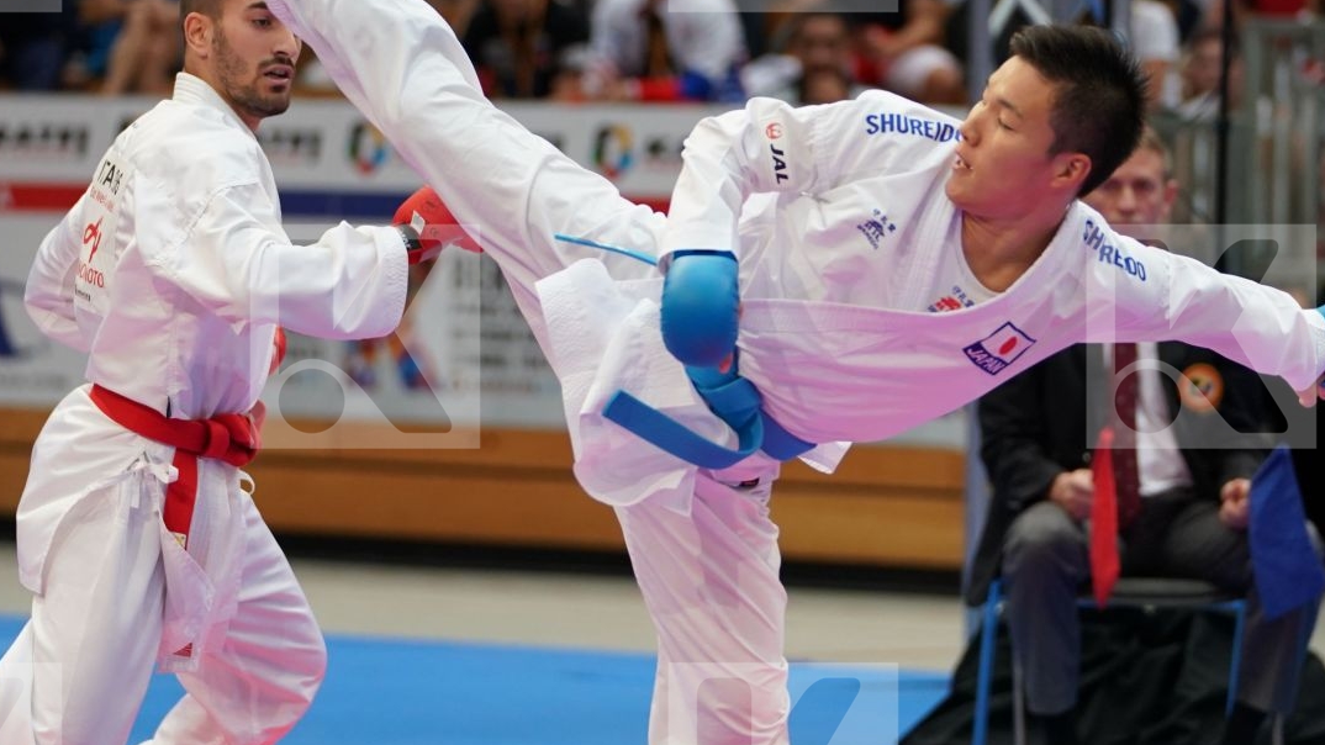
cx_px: 783
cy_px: 337
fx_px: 8080
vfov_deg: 5.3
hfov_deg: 9.4
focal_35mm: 230
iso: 1600
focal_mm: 131
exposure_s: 1/1000
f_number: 2.8
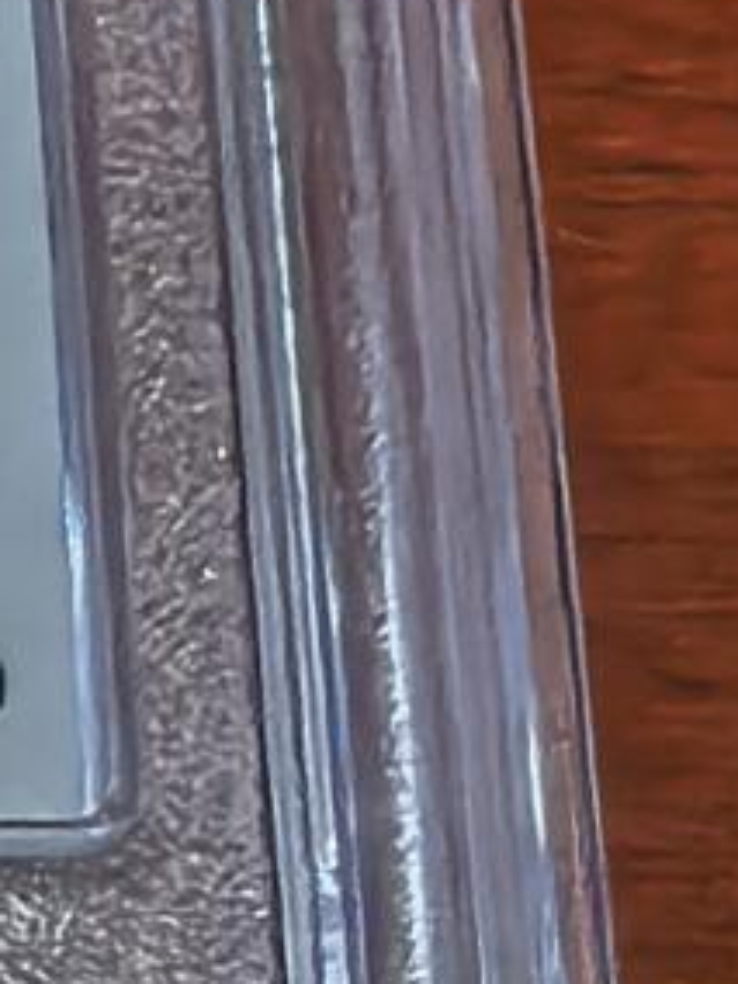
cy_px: 1847
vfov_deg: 11.9
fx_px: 4321
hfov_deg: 8.8
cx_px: -1098
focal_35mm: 152
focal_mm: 1.68
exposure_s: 1/100
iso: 160
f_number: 2.2
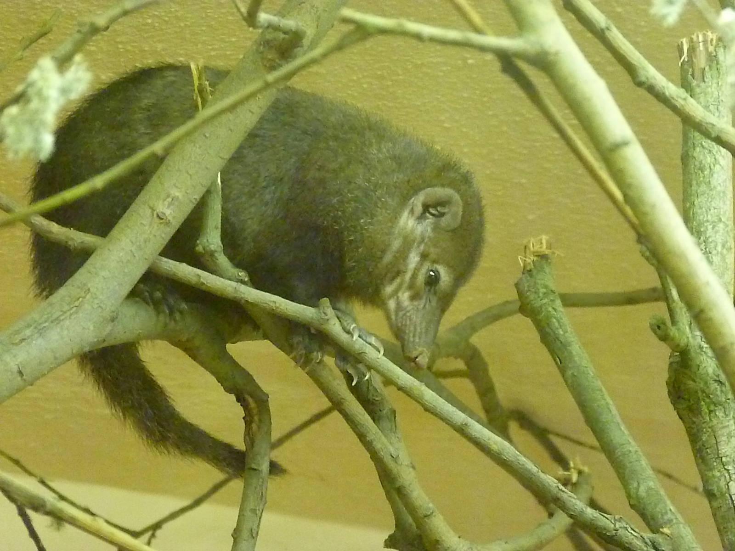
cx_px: 368
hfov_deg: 7.6
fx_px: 5499
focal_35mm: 259
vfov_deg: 5.7
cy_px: 276
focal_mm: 46.6
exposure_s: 1/30
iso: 3200
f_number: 4
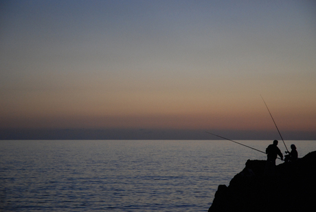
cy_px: 106
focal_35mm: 105
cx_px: 158
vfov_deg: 13.1
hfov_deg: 19.4
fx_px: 923
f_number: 4.5
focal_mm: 70
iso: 800
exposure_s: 1/80
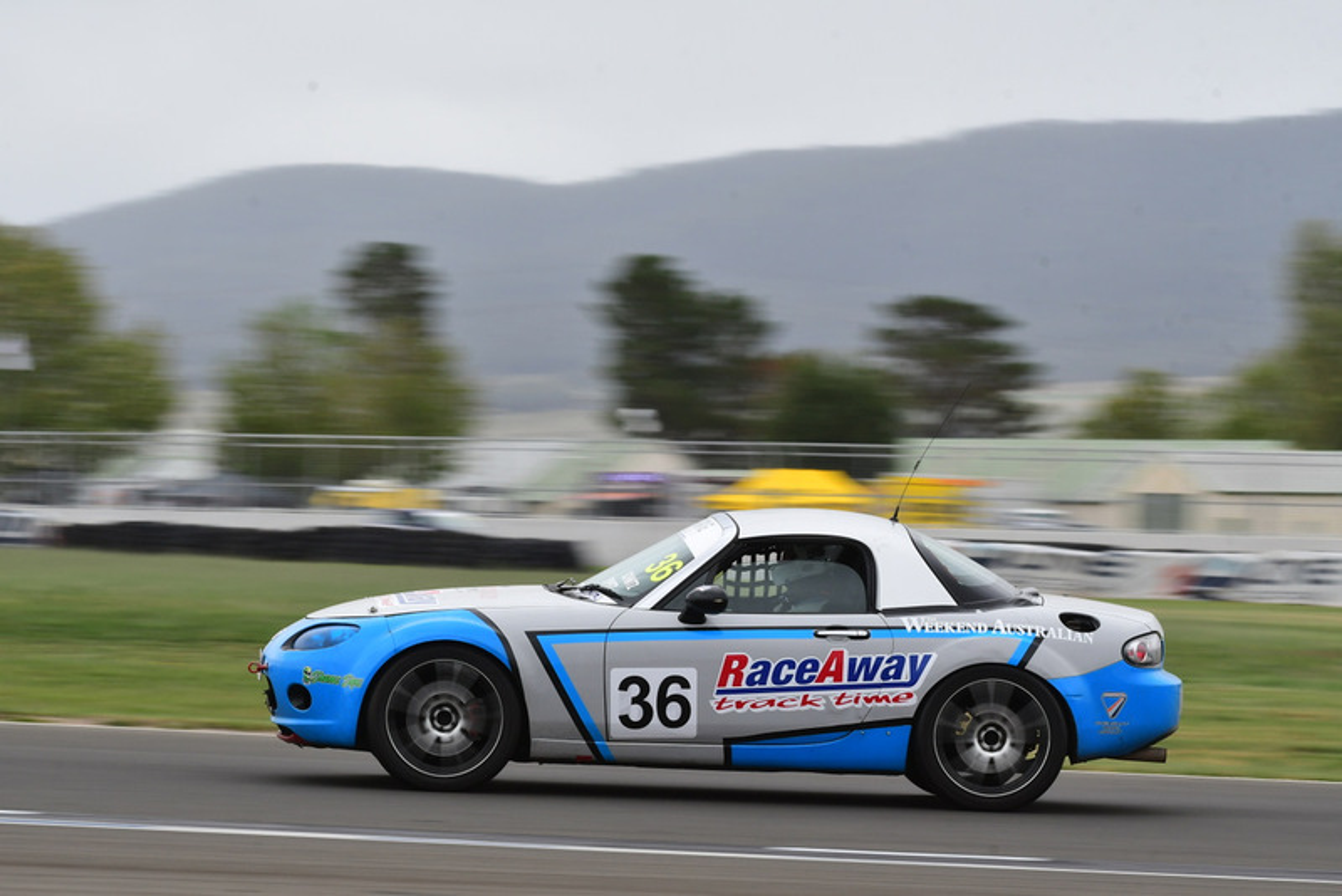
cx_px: 671
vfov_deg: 4.6
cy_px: 448
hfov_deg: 6.9
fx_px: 11187
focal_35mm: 300
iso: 500
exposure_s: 1/200
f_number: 14
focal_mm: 200
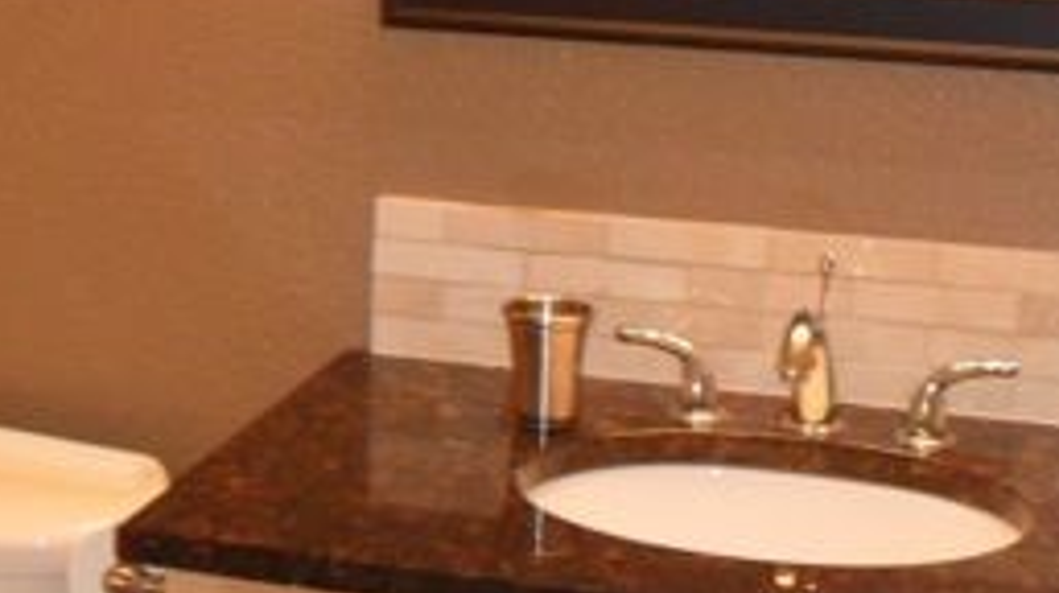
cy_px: 74
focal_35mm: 95
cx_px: 165
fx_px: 2665
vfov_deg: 12.6
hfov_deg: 22.1
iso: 200
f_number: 3
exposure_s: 1/45
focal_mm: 6.3
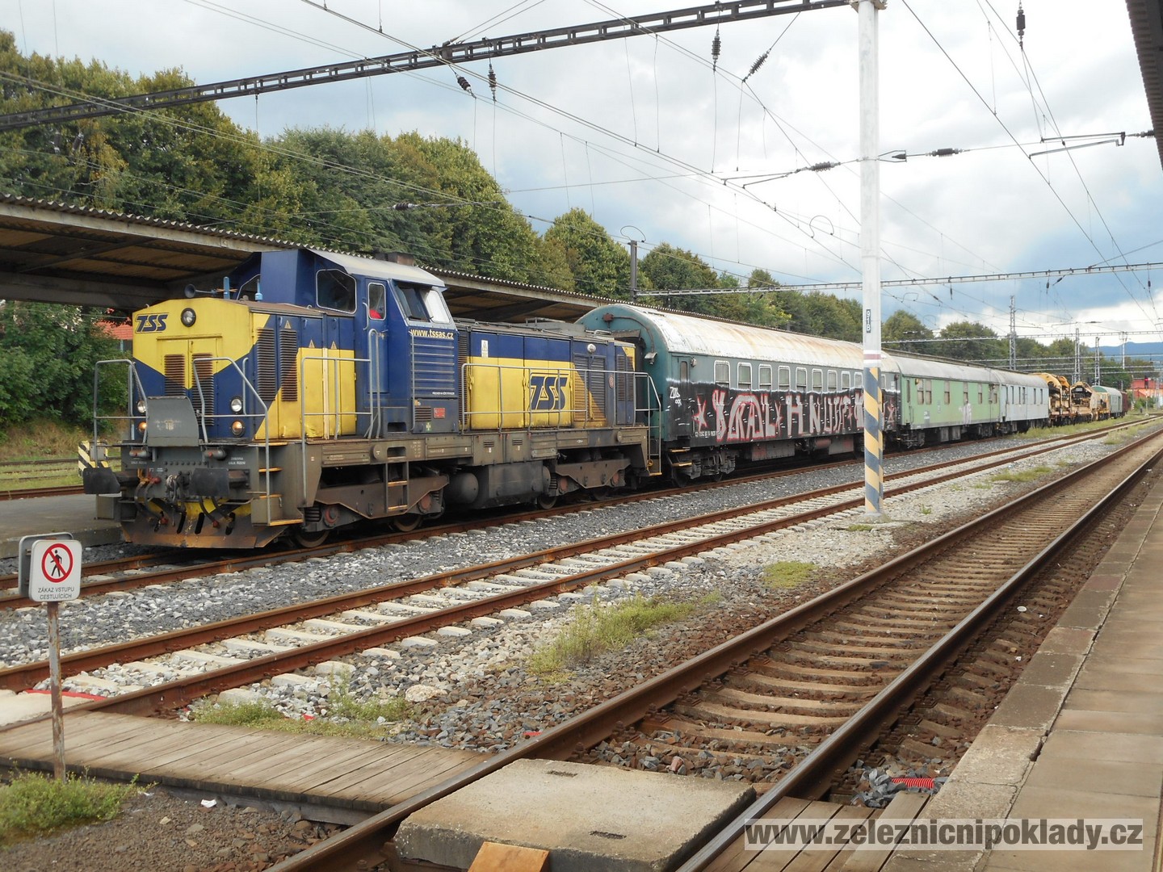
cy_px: 436
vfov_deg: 36.8
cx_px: 582
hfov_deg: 47.9
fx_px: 1310
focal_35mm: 39
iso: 80
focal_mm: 6.9
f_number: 4.5
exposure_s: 1/50
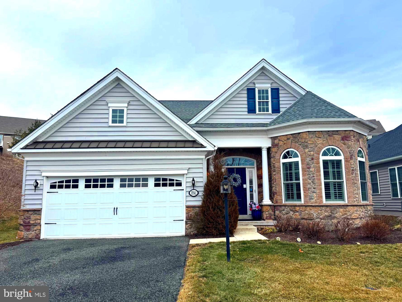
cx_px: 201
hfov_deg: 71.6
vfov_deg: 56.8
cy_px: 151
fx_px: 279
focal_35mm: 24
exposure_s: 1/1151
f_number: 1.78
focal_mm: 6.76
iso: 80
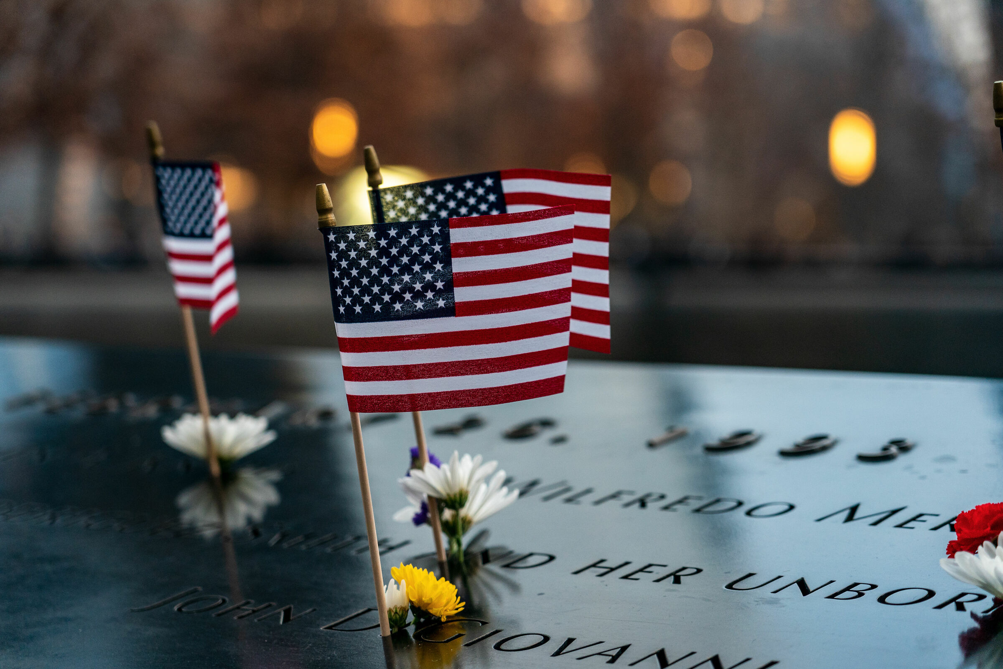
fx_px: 2925
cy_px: 334
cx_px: 502
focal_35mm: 105
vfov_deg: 13.0
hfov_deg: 19.5
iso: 1000
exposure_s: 1/200
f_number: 4
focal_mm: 105
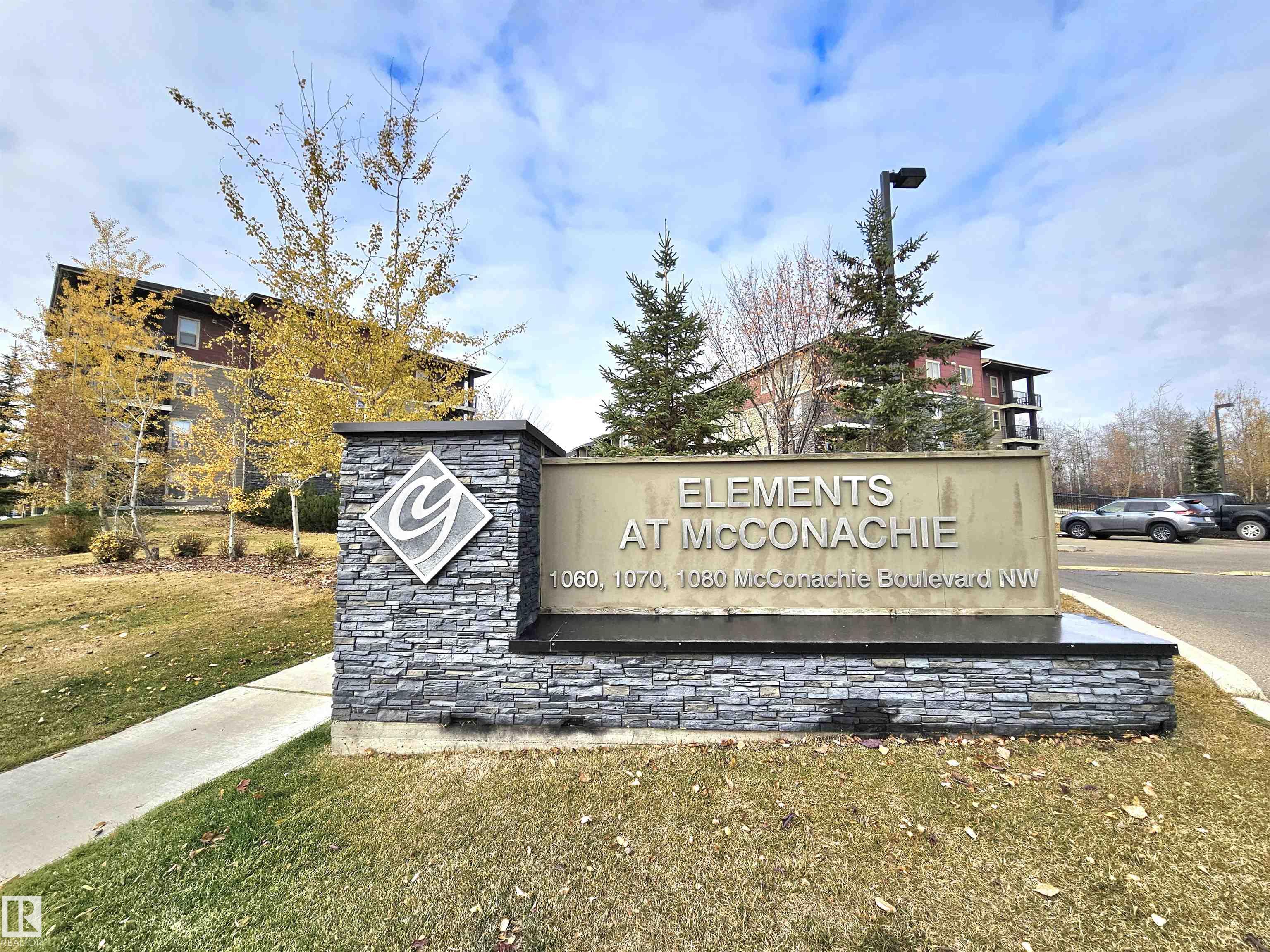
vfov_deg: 89.9
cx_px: 635
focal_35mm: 13
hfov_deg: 106.2
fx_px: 477
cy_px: 476
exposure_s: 1/1429
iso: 50
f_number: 2.2
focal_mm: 2.2
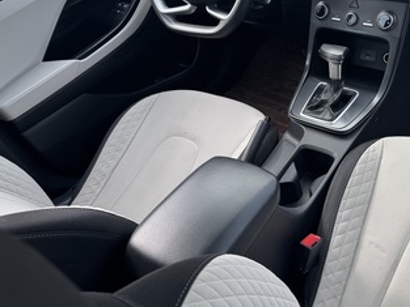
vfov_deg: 40.1
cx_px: 269
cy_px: 95
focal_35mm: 35
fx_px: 415
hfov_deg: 51.7
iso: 80
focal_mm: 6.76
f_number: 1.78
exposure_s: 1/414
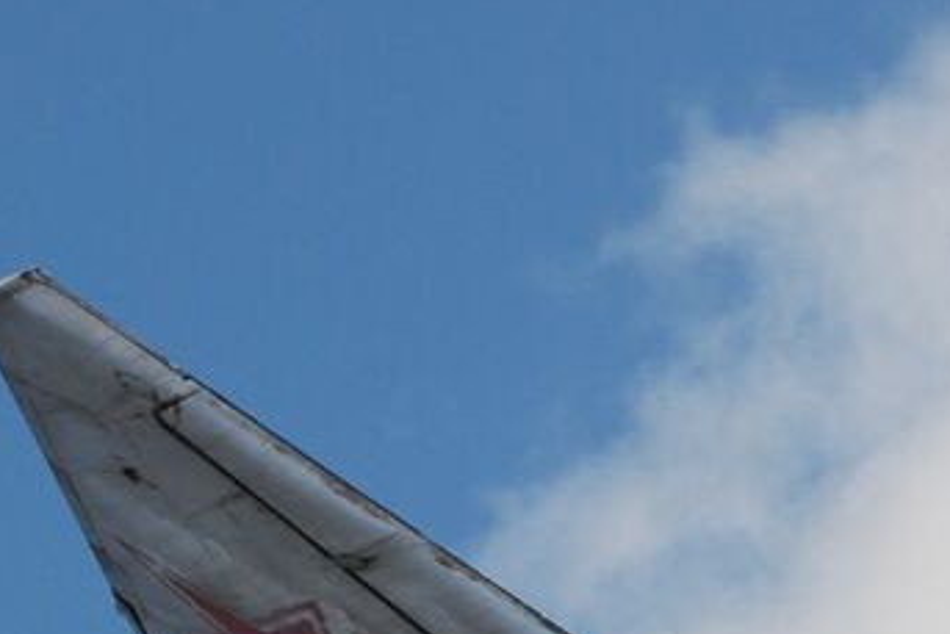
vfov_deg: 5.1
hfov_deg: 7.6
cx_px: 1188
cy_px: 975
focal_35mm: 269
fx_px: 7101
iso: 200
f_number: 9
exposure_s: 1/320
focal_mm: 48
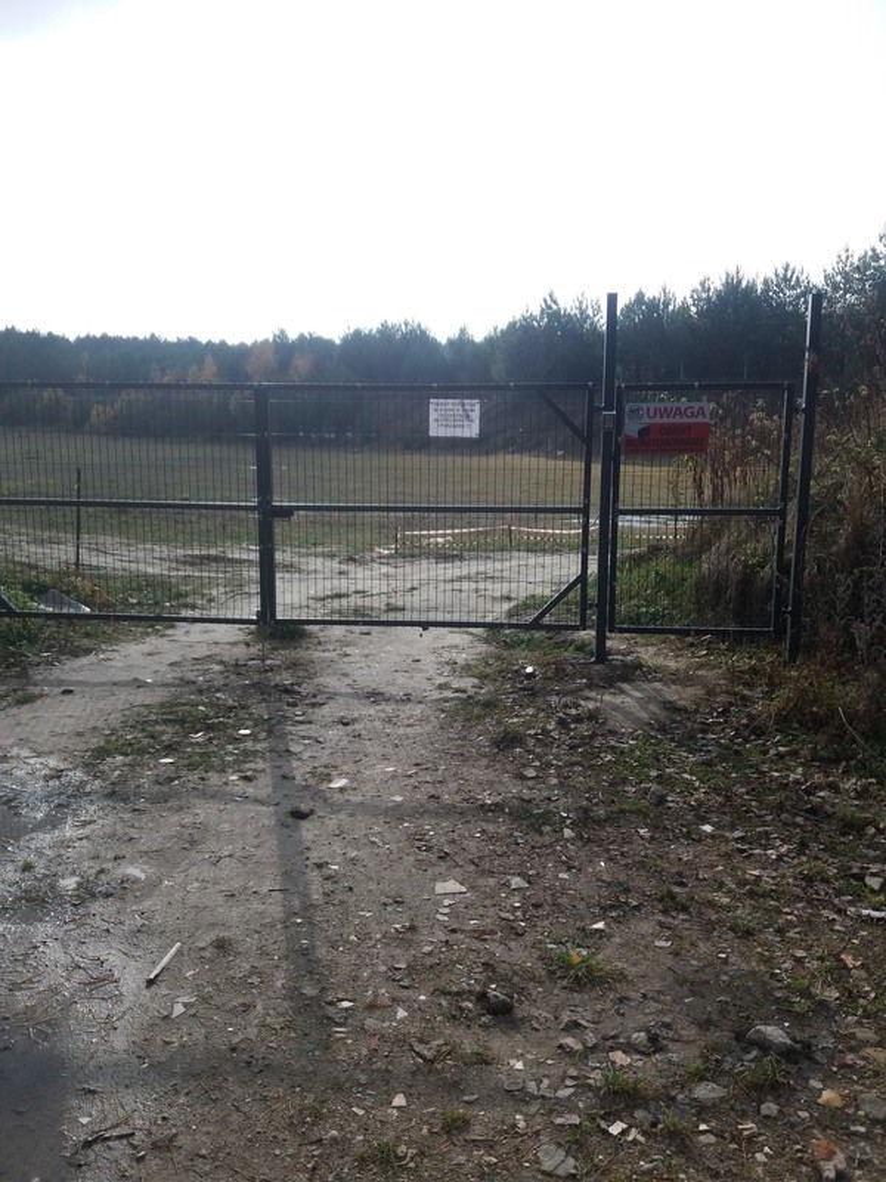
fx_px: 956
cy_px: 591
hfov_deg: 49.7
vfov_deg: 63.4
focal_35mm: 28
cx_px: 443
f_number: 1.9
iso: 64
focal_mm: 3.7
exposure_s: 1/1266
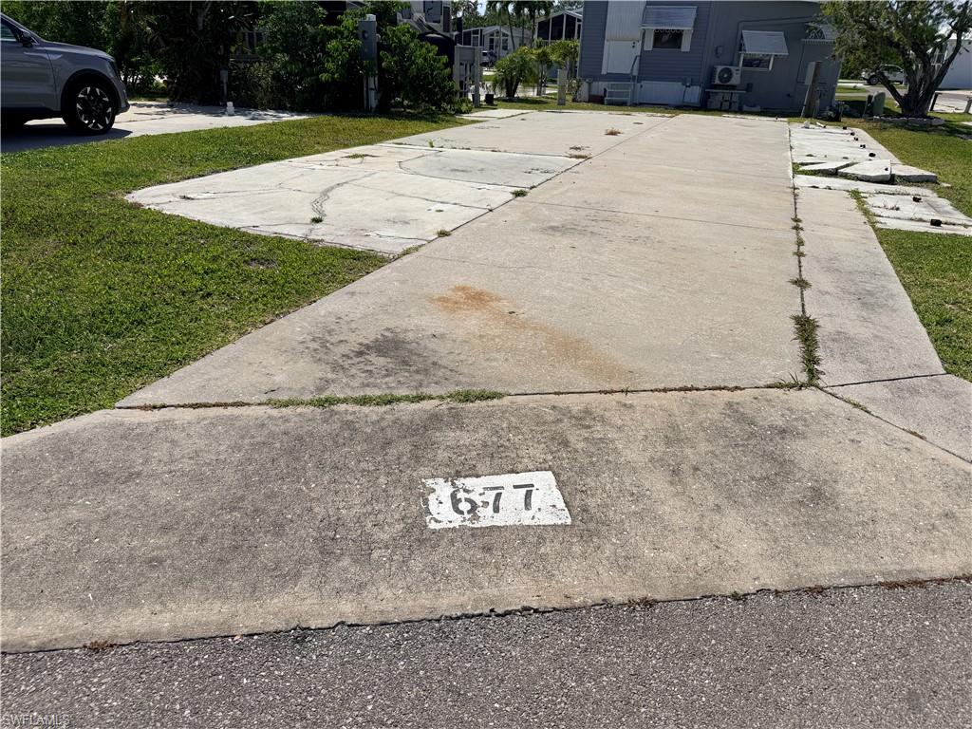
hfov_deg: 71.6
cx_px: 486
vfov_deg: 56.8
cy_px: 364
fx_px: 674
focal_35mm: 24
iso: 80
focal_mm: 6.76
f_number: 1.78
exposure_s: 1/10309
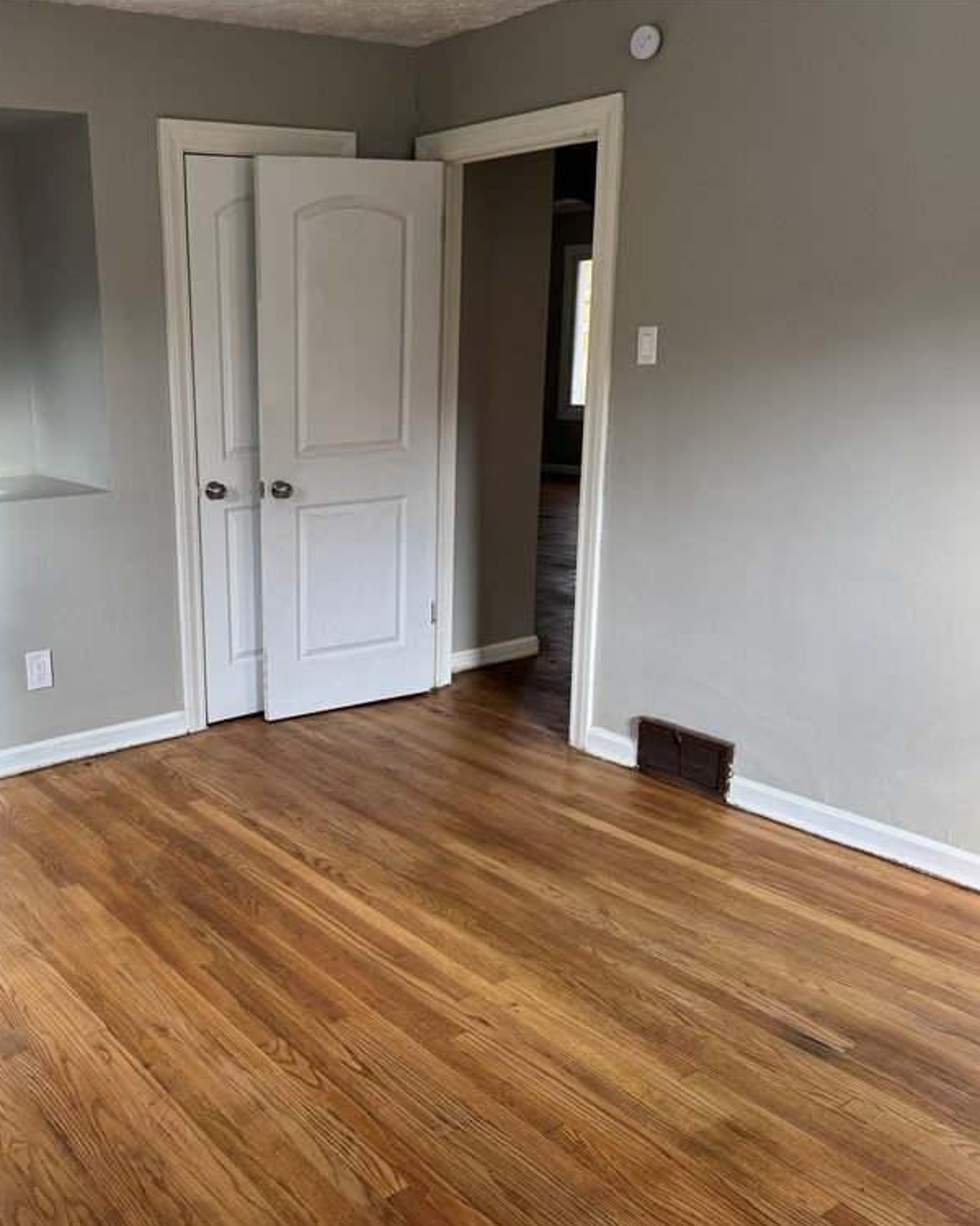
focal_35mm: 32
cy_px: 621
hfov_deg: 44.0
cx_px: 224
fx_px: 1160
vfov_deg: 55.7
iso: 80
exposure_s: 1/121
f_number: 1.78
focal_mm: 6.76
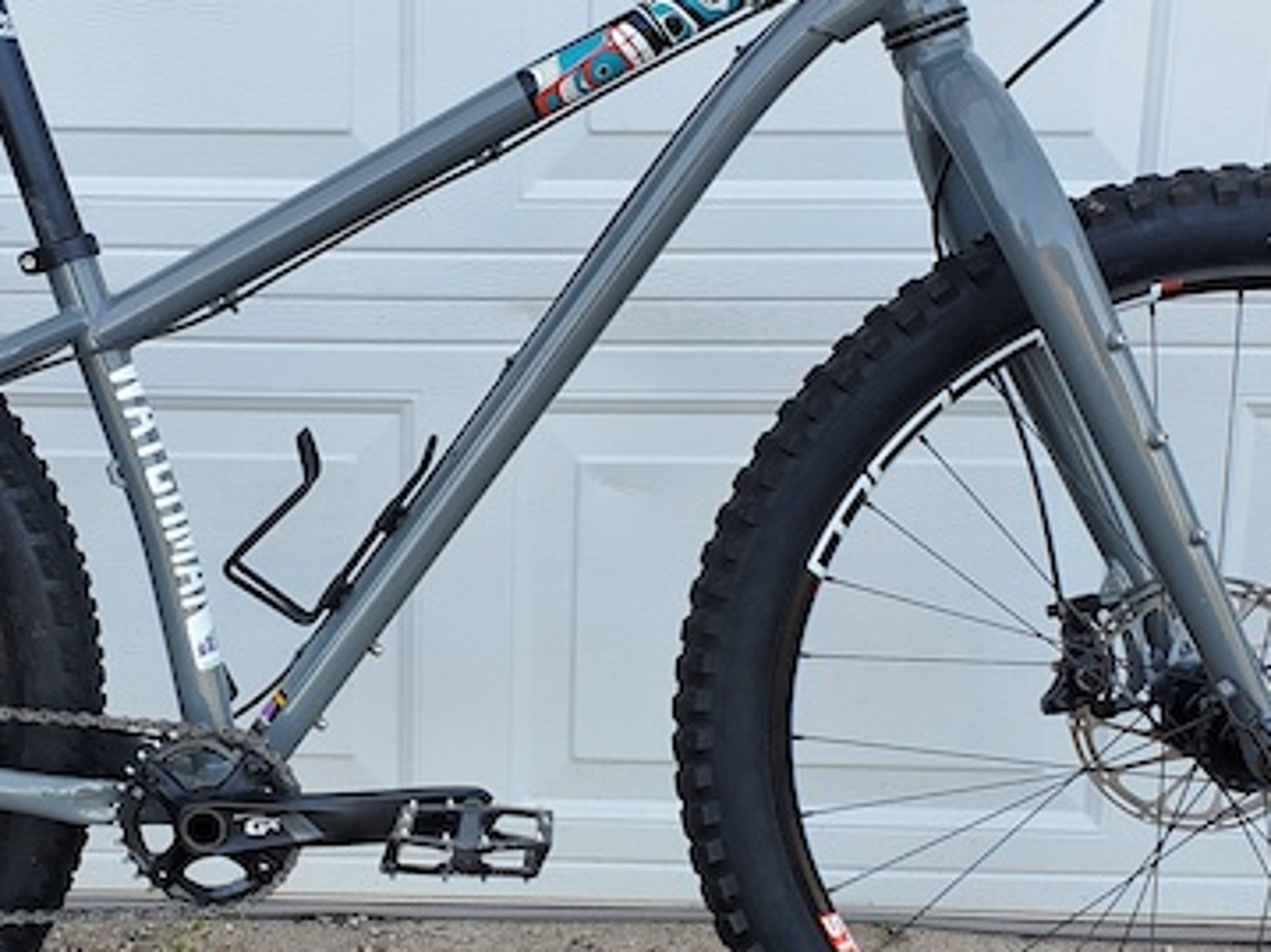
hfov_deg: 33.0
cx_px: 443
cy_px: 655
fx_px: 2129
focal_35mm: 58
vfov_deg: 25.1
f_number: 2.4
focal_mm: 4.3
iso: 50
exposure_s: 1/166
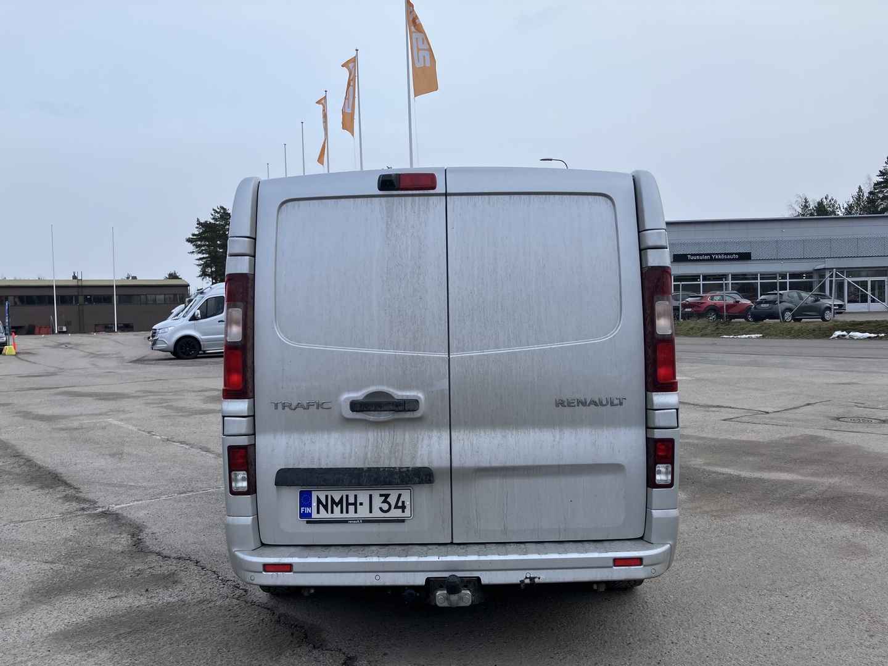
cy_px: 333
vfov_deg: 49.7
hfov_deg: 63.4
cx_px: 444
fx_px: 718
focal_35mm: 28
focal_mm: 3.99
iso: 32
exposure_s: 1/368
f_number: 1.8
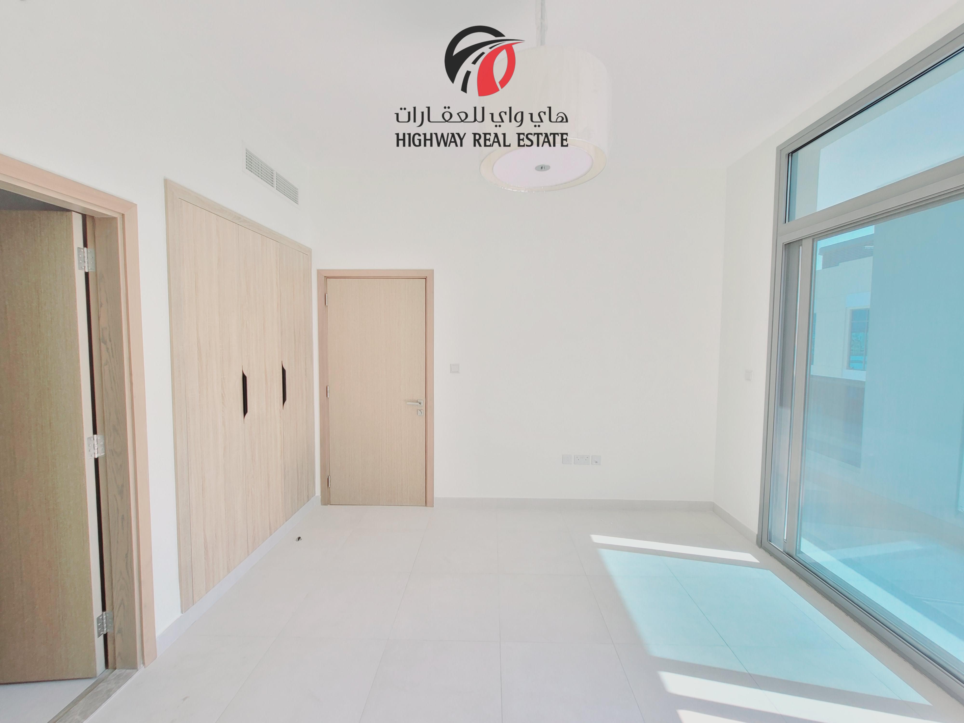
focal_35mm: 13
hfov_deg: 106.2
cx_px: 482
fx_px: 362
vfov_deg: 89.9
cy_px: 362
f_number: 2.2
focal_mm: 2.2
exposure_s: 1/120
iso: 64
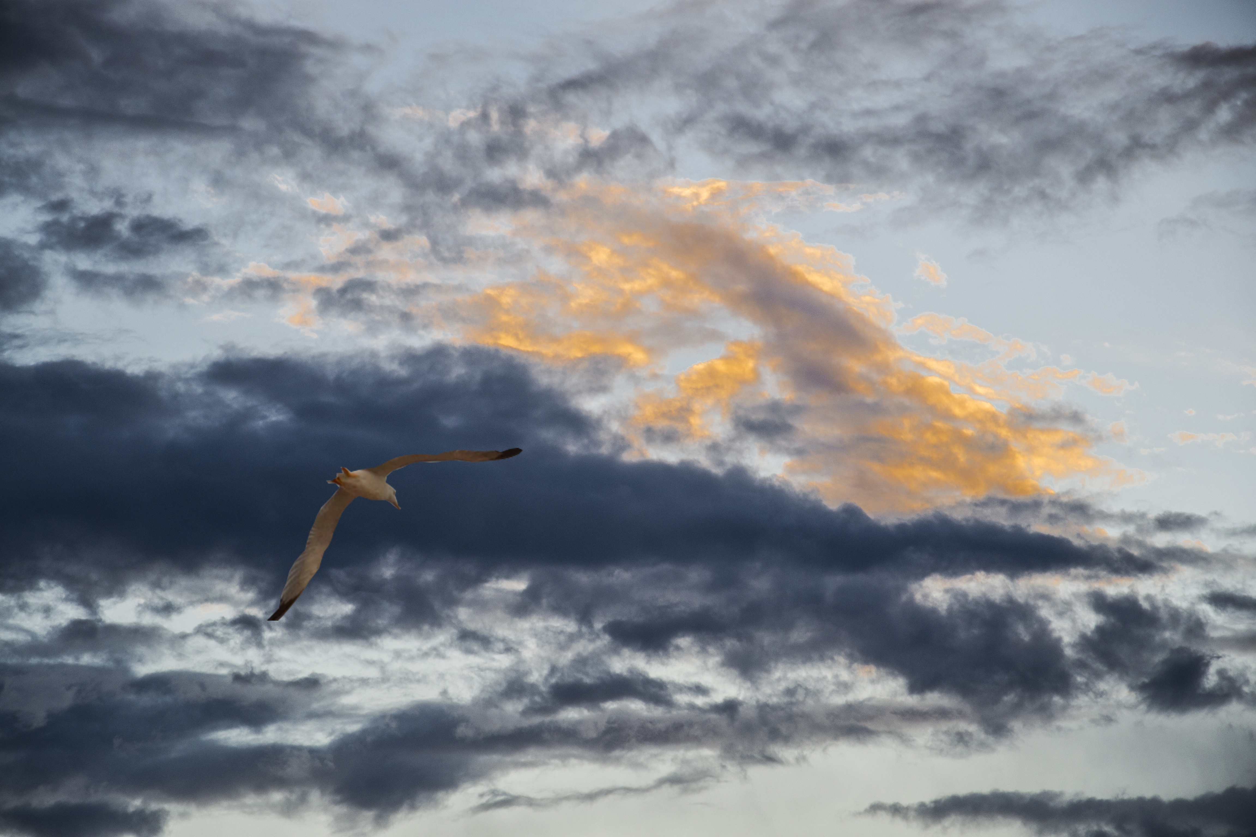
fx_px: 5128
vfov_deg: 9.3
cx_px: 628
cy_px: 418
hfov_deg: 14.0
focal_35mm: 147
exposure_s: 1/125
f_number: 5.6
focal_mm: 98
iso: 100
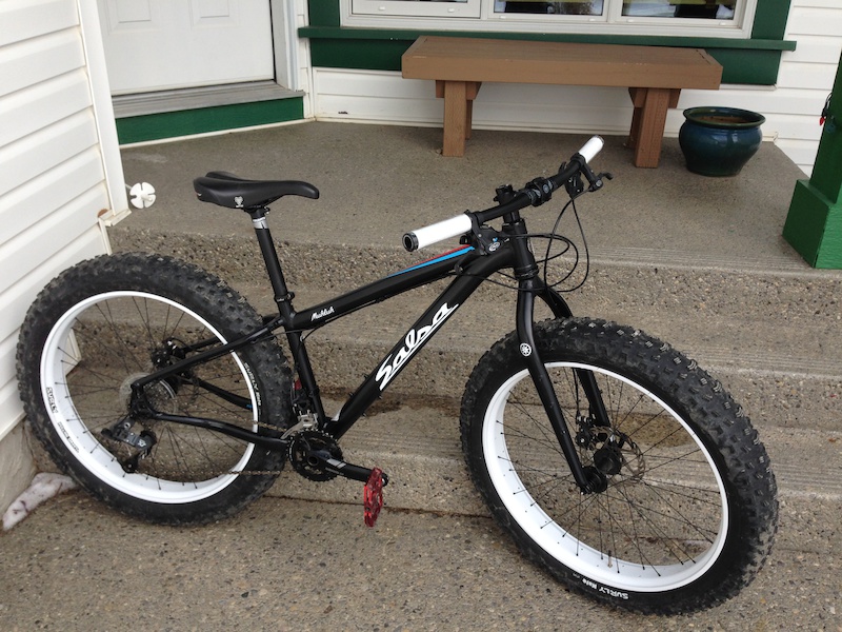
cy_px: 316
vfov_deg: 42.9
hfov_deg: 55.4
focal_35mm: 33
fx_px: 803
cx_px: 421
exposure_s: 1/218
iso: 50
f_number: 2.4
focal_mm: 4.12
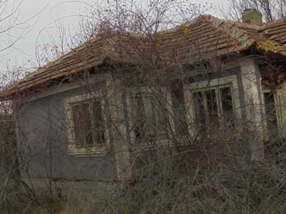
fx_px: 413
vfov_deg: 29.1
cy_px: 109
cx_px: 122
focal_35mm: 50
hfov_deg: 38.1
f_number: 3.5
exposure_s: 1/400
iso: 100
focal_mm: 4.6
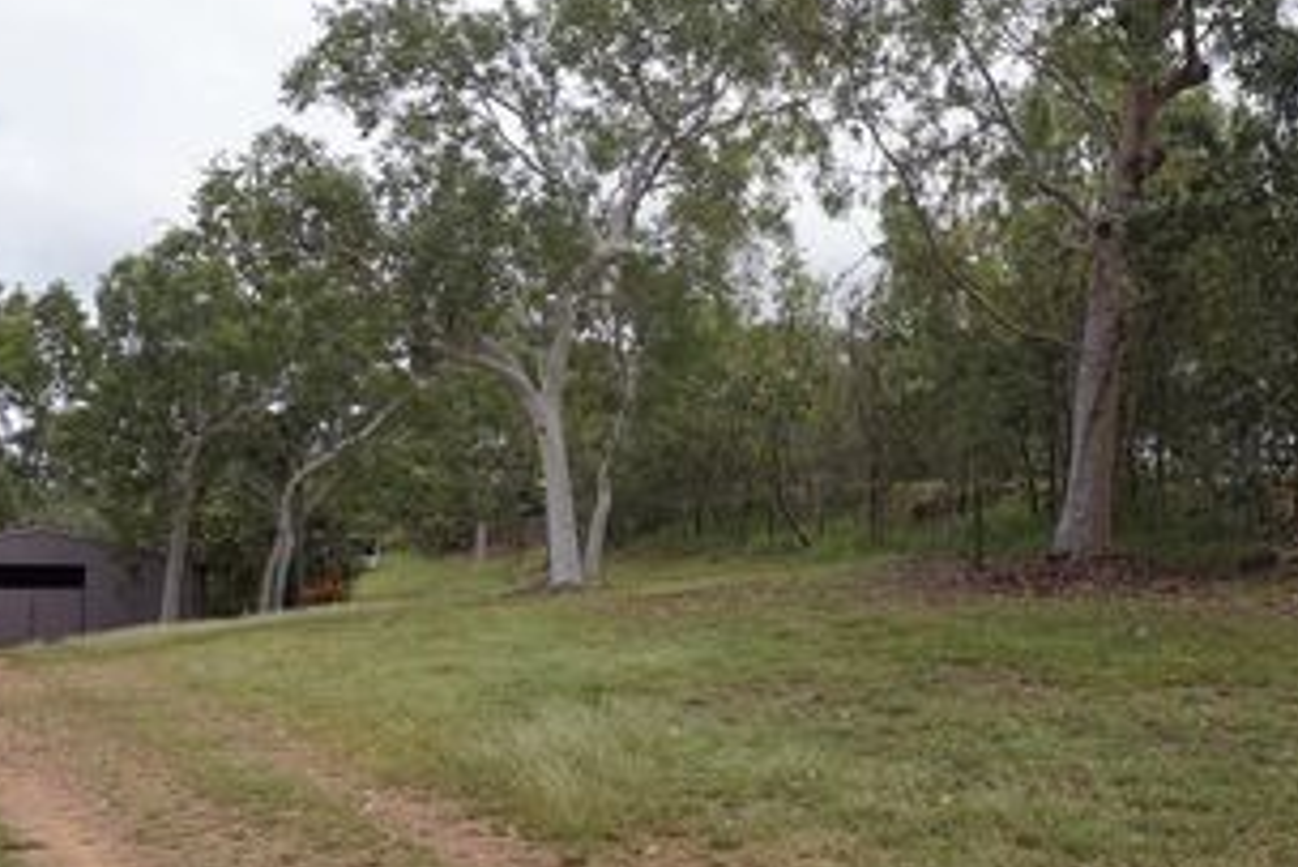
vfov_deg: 37.9
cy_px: 532
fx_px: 1254
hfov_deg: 54.2
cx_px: 798
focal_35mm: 35
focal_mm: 15
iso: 100
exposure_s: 1/320
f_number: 6.3
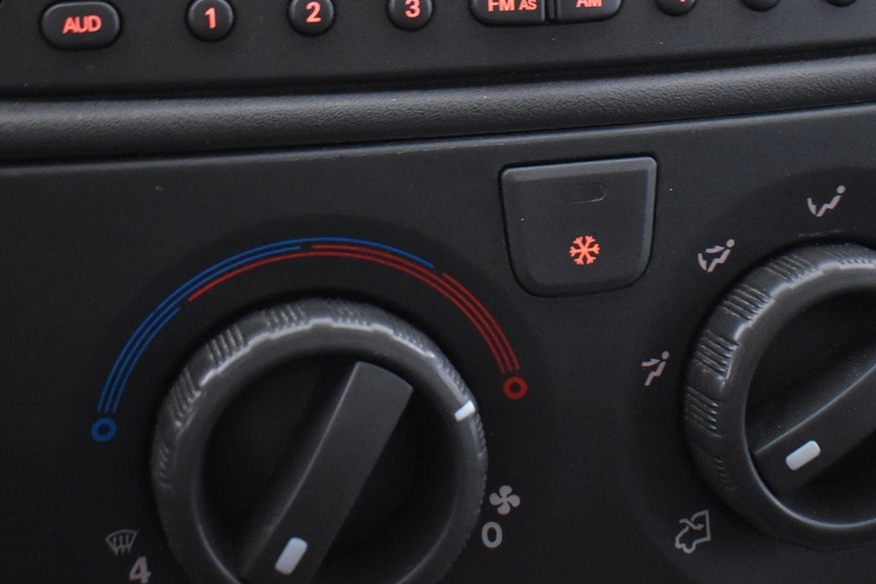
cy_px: 86
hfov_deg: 29.6
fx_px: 1655
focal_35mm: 68
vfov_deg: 19.7
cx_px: 517
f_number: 3.8
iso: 3200
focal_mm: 22
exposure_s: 1/15
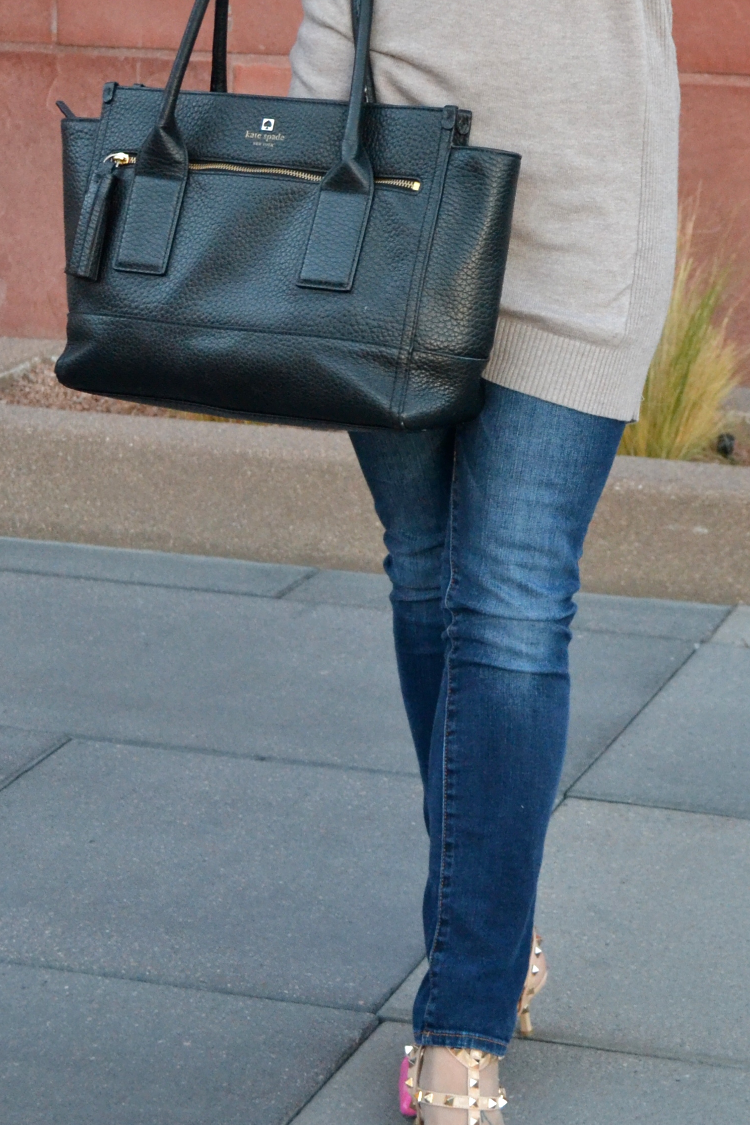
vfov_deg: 20.4
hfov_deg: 13.8
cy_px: 269
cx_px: 579
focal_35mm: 99
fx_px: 3094
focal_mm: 32
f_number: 5.6
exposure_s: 1/100
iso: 1600
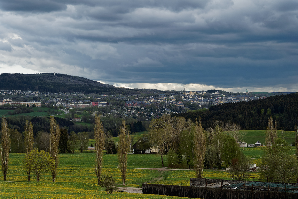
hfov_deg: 20.4
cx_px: 149
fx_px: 828
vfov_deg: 13.7
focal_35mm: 100
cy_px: 100
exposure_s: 1/1600
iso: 400
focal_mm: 100
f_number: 6.3
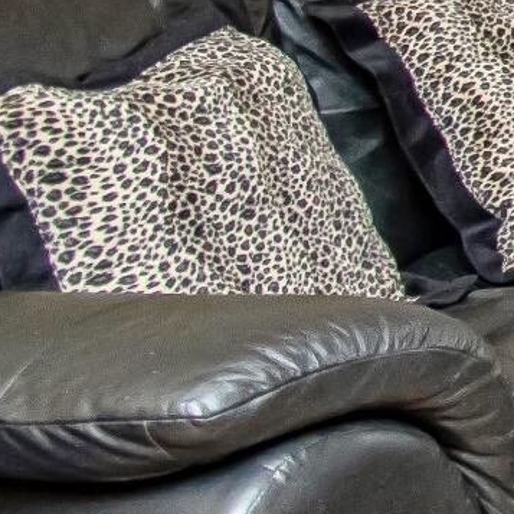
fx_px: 1798
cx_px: 1727
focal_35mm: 107
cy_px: -341
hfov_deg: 9.8
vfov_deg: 14.7
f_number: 4.5
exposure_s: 1/80
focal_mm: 10
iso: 800
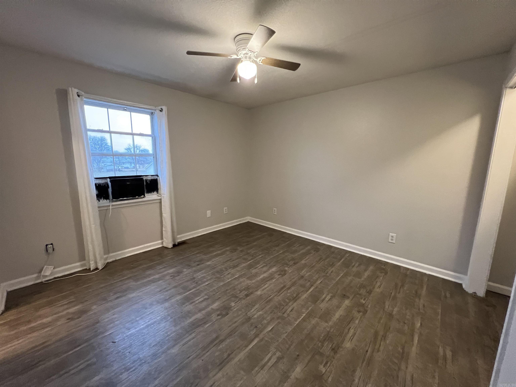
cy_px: 194
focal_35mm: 13
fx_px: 194
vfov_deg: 89.9
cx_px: 258
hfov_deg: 106.2
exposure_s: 1/60
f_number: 1.8
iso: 640
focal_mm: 1.57
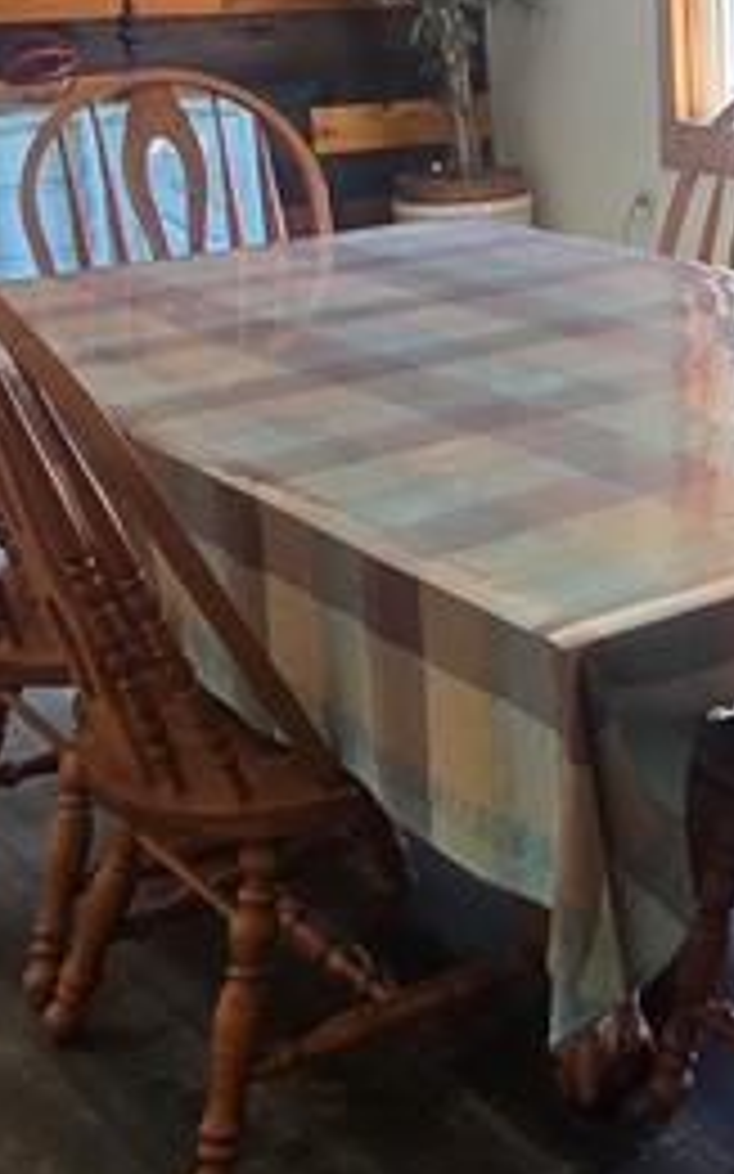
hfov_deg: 20.8
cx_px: 1067
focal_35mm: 54
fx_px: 1729
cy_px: 333
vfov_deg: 36.9
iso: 160
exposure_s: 1/60
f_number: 2.2
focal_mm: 2.2
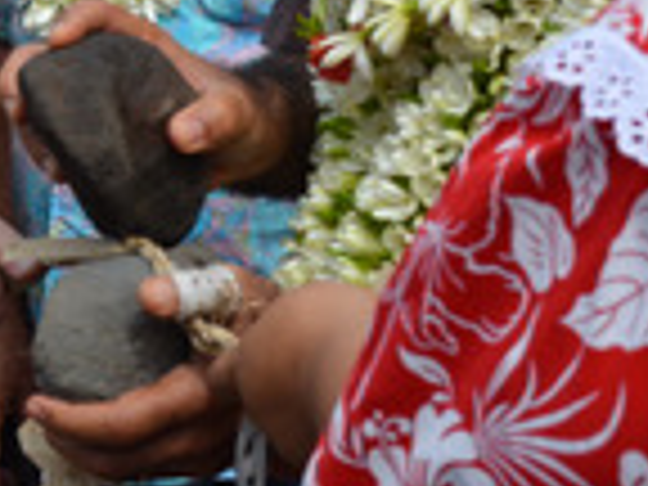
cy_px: -47
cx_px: -261
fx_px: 3709
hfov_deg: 9.7
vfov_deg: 7.5
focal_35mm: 198
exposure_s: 1/250
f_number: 8
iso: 100
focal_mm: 31
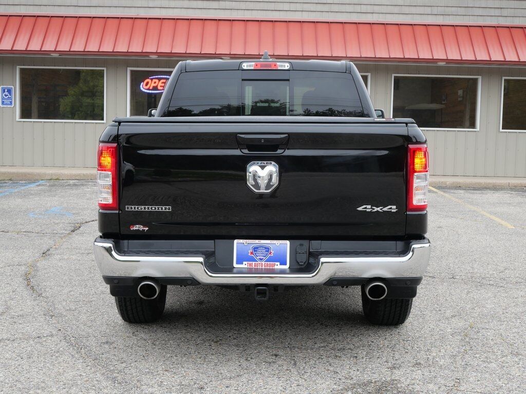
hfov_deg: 38.2
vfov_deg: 29.1
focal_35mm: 50
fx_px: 760
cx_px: 263
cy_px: 197
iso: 250
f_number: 5.2
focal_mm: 25
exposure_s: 1/60
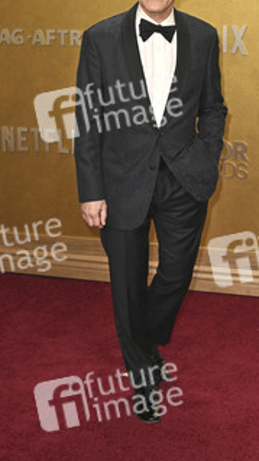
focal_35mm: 63
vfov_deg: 33.2
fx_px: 771
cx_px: 150
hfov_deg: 19.1
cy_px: 181
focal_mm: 48
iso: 2500
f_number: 5.6
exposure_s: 1/320
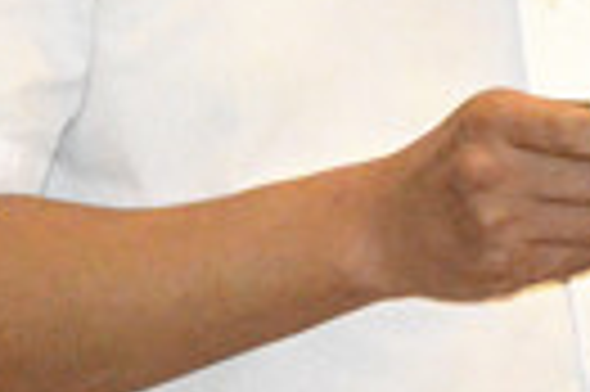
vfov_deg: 2.6
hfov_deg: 3.9
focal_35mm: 532
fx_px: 8708
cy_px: -205
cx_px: 766
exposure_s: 1/160
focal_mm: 58
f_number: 8
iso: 6400
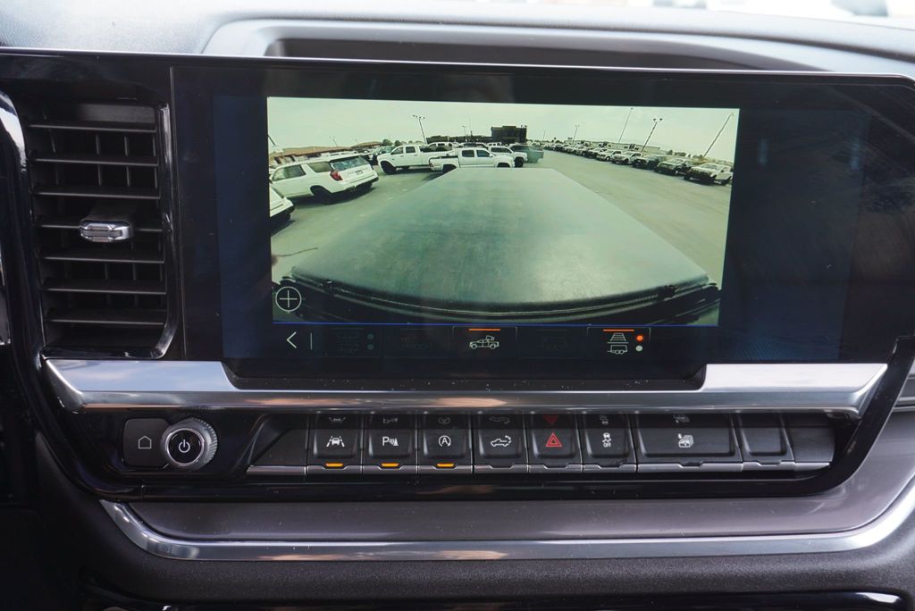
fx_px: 801
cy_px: 306
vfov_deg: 41.8
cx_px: 458
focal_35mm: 32
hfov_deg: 59.5
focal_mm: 21
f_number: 4
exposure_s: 1/60
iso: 100
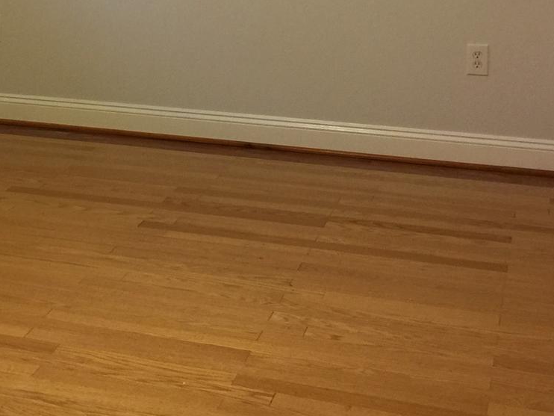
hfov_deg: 23.5
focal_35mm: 80
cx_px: 10
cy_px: -25
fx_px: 1281
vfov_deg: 17.9
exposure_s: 1/15
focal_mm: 4.15
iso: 50
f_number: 2.2
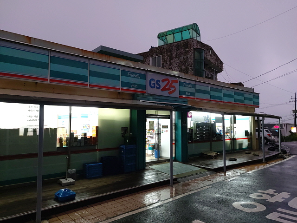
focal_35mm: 25
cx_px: 148
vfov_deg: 54.9
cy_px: 112
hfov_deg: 69.4
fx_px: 214
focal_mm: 4.58
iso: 160
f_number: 2
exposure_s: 1/40
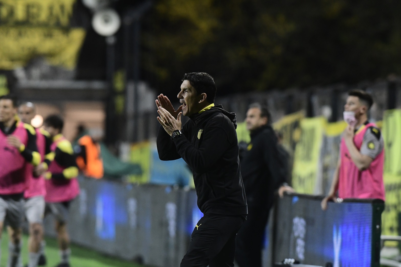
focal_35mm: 450
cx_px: 200
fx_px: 5012
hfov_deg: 4.6
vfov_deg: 3.1
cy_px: 134
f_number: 2.8
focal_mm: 300
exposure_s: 1/640
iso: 3200
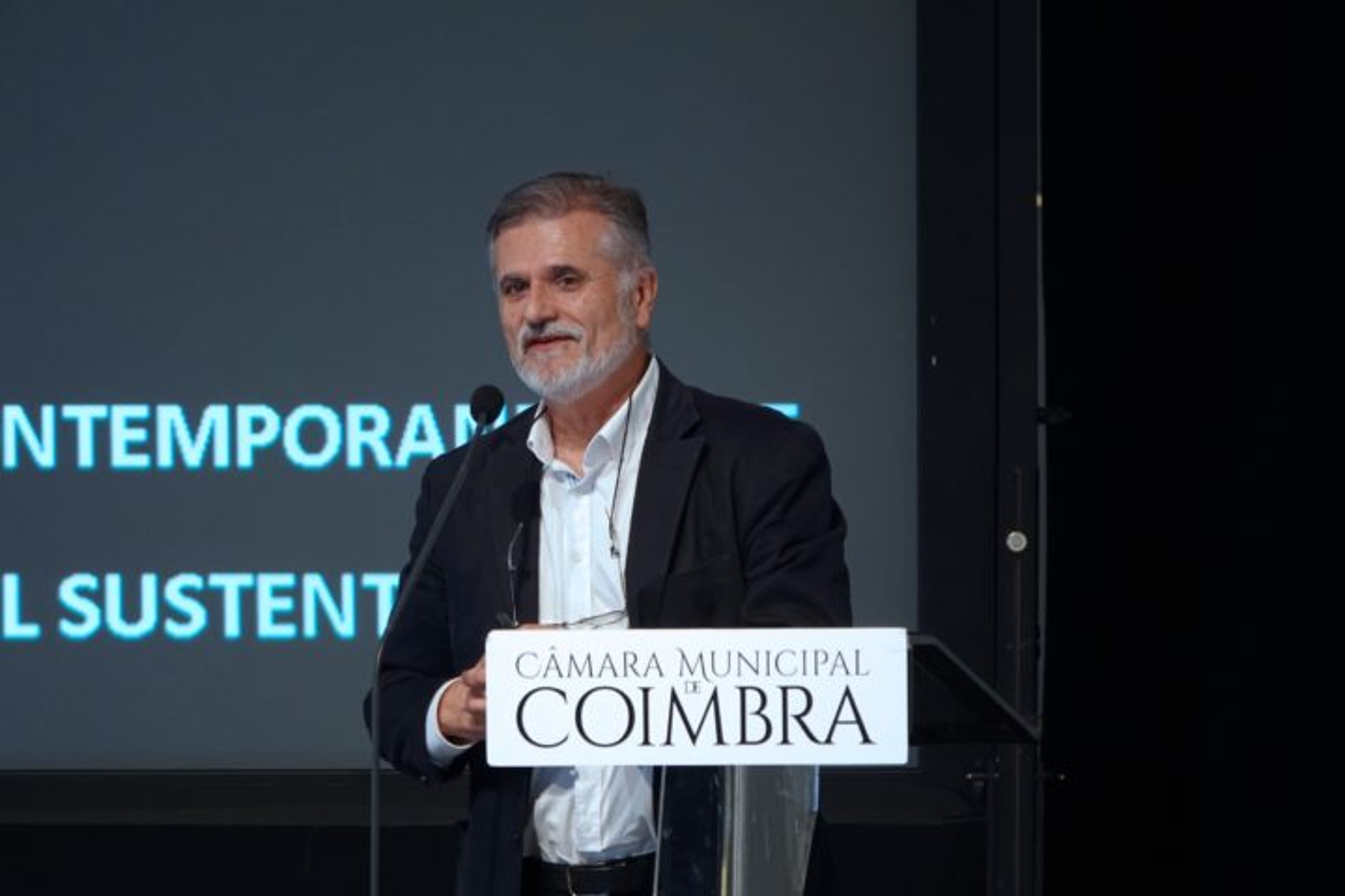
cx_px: 672
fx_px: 22378
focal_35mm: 599
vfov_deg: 2.3
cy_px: 448
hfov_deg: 3.4
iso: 800
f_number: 4
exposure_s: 1/20
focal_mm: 219.76
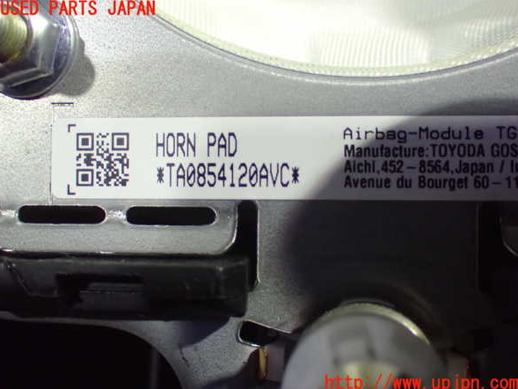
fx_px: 823
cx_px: 259
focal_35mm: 55
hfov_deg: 34.9
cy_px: 196
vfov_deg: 26.6
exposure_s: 1/50
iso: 1250
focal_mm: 9.65
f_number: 3.3
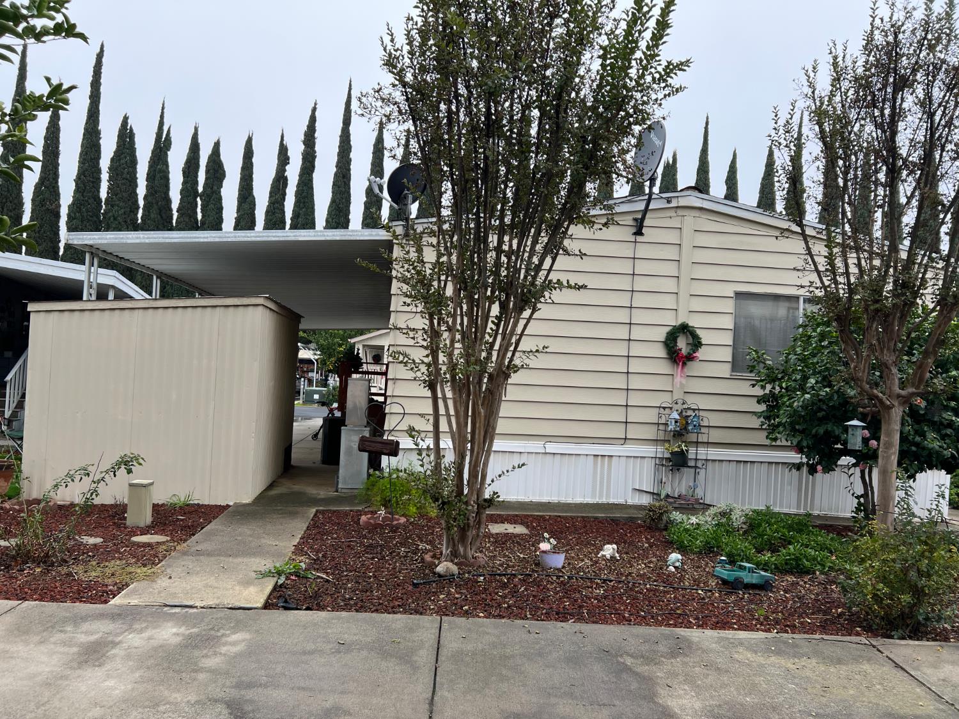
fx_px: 720
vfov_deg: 53.1
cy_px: 360
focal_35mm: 26
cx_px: 480
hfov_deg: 67.3
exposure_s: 1/541
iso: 50
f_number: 1.5
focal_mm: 5.7
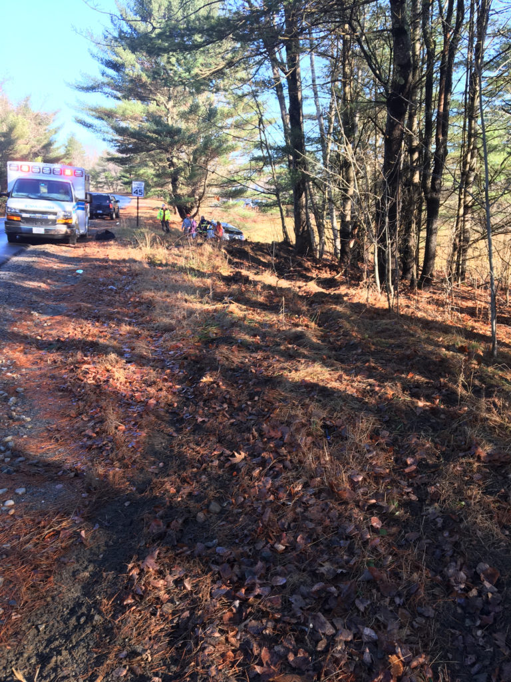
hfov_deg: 48.2
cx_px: 256
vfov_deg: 61.7
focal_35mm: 29
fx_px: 571
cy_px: 341
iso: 25
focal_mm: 4.15
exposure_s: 1/120
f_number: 2.2
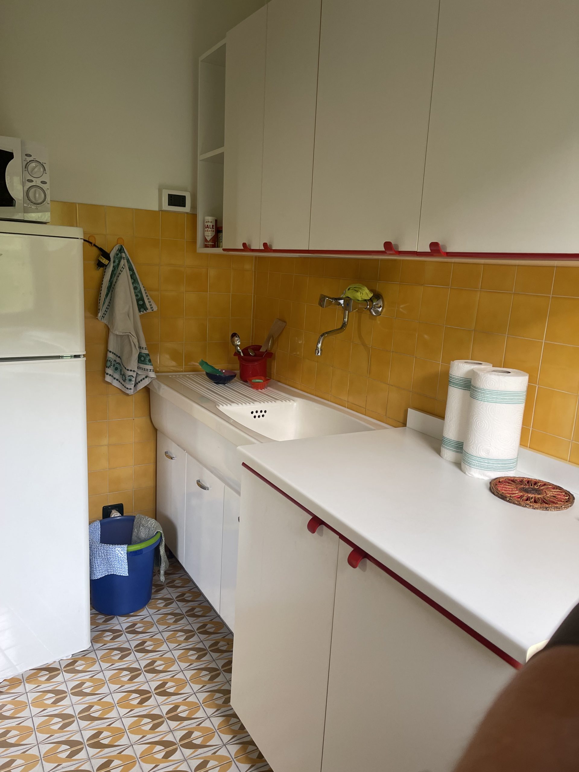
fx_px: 558
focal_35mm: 25
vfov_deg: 69.4
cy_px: 386
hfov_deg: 54.9
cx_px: 290
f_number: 1.6
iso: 125
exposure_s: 1/100
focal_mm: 5.1
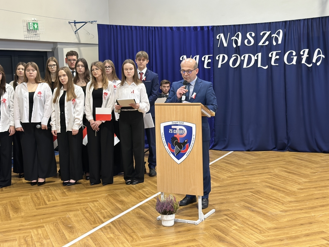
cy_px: 111
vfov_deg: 27.5
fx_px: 504
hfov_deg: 36.2
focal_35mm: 53
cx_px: 160
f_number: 1.78
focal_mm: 6.86
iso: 125
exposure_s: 1/50
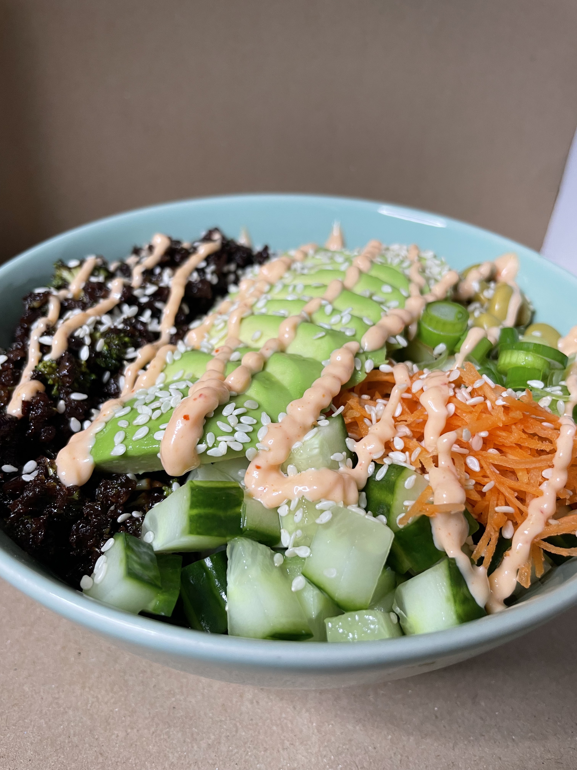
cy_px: 385
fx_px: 578
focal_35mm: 26
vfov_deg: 67.3
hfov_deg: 53.1
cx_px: 288
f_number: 1.6
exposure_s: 1/50
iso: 80
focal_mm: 4.2
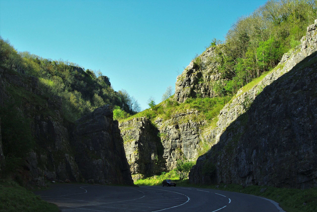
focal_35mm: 42
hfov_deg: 46.3
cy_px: 106
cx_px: 158
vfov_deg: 32.0
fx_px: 370
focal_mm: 28
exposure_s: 1/180
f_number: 6.7
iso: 100
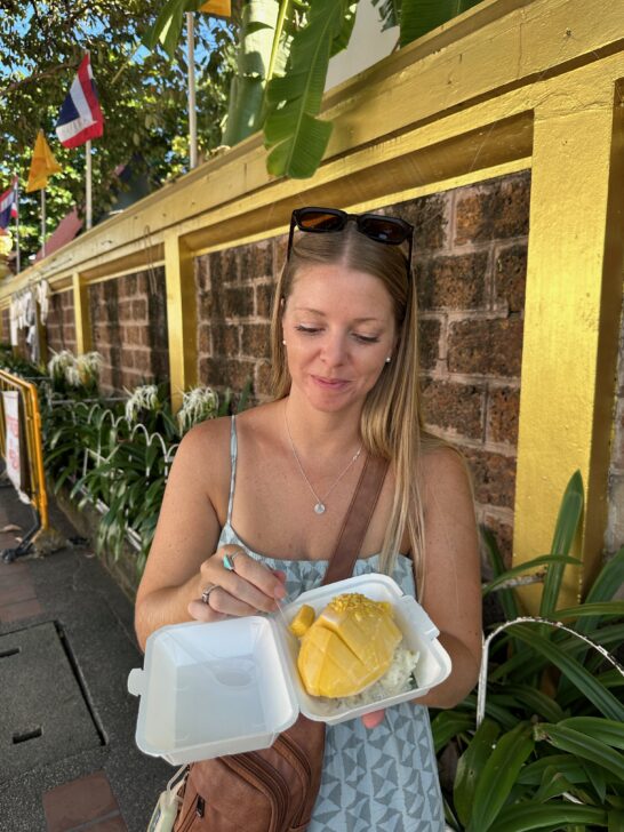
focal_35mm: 24
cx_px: 312
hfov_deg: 56.8
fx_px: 577
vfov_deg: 71.6
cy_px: 416
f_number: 1.78
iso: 80
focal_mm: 6.86
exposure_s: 1/611
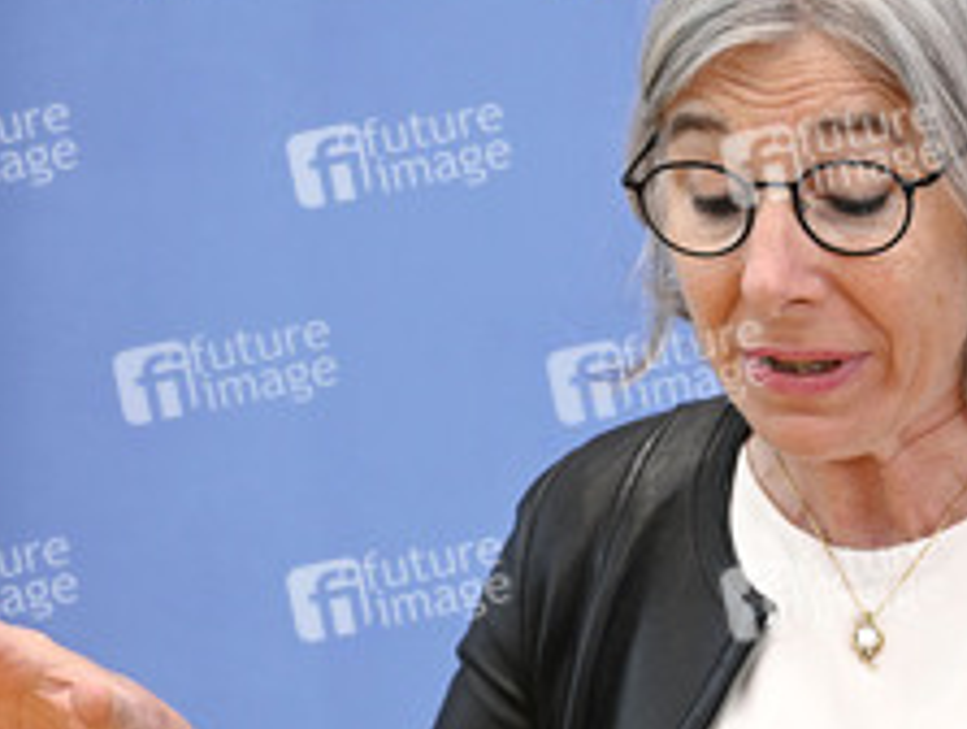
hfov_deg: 10.2
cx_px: 718
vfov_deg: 7.7
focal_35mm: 194
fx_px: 5428
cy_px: 482
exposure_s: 1/640
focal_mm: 100
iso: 5000
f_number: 7.1
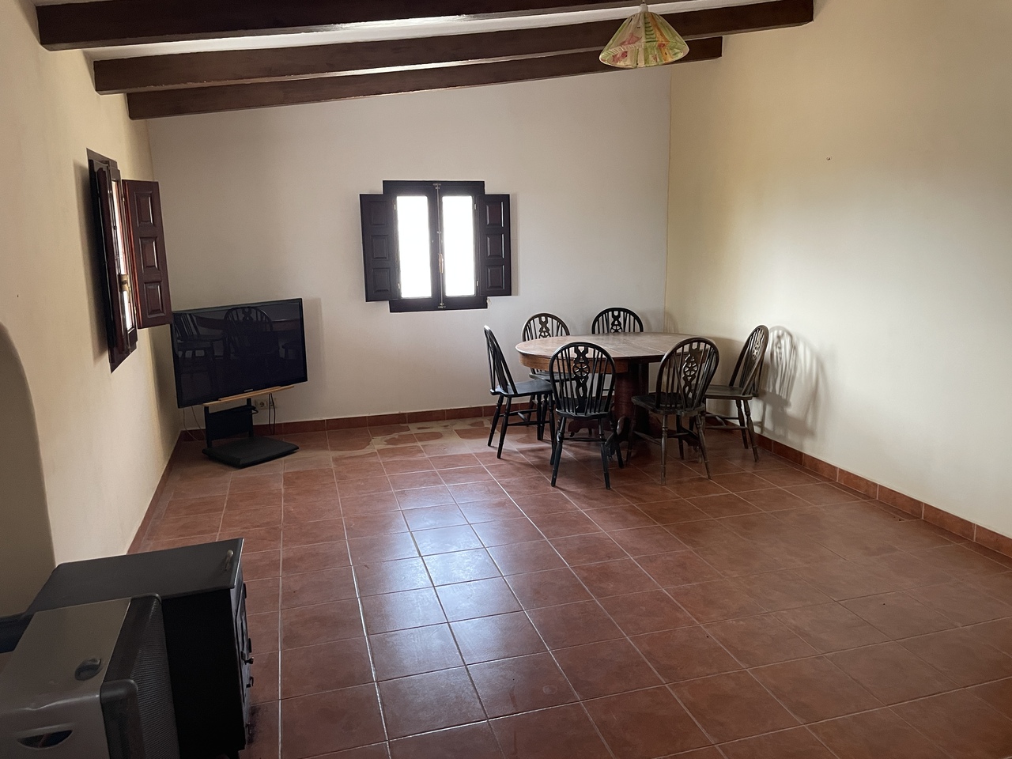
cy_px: 380
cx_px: 506
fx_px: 760
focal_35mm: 26
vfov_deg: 53.1
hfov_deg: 67.3
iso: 250
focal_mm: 4.2
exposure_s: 1/60
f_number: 1.6
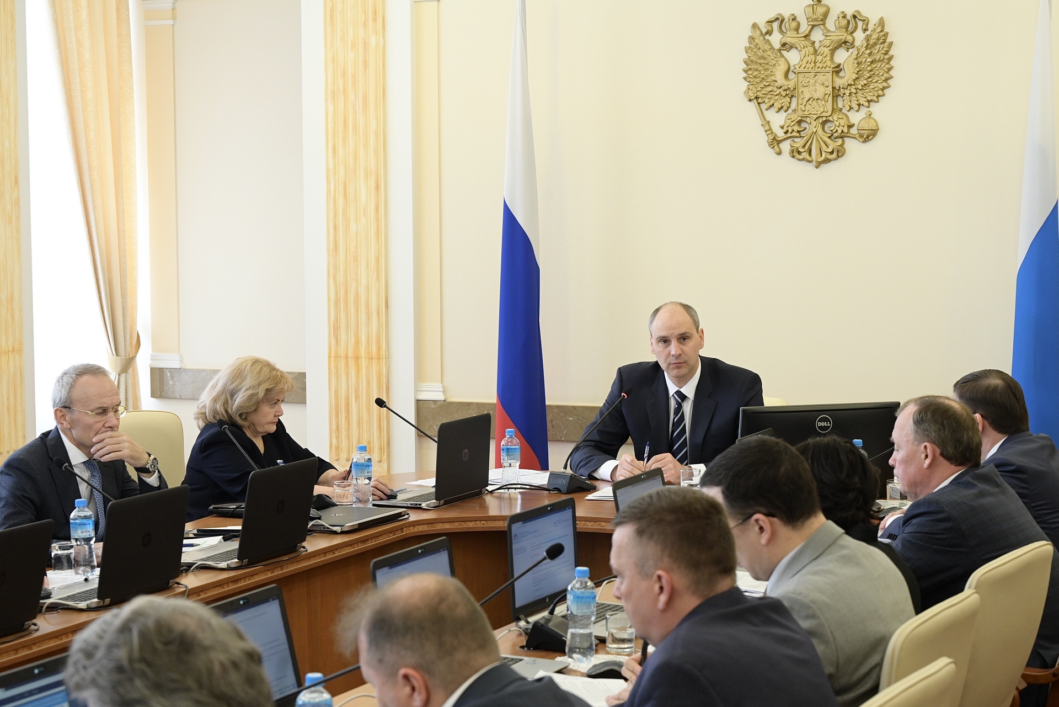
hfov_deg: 26.3
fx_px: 2265
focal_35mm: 77
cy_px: 354
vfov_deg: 17.7
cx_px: 530
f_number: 7.1
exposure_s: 1/80
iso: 2000
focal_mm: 77
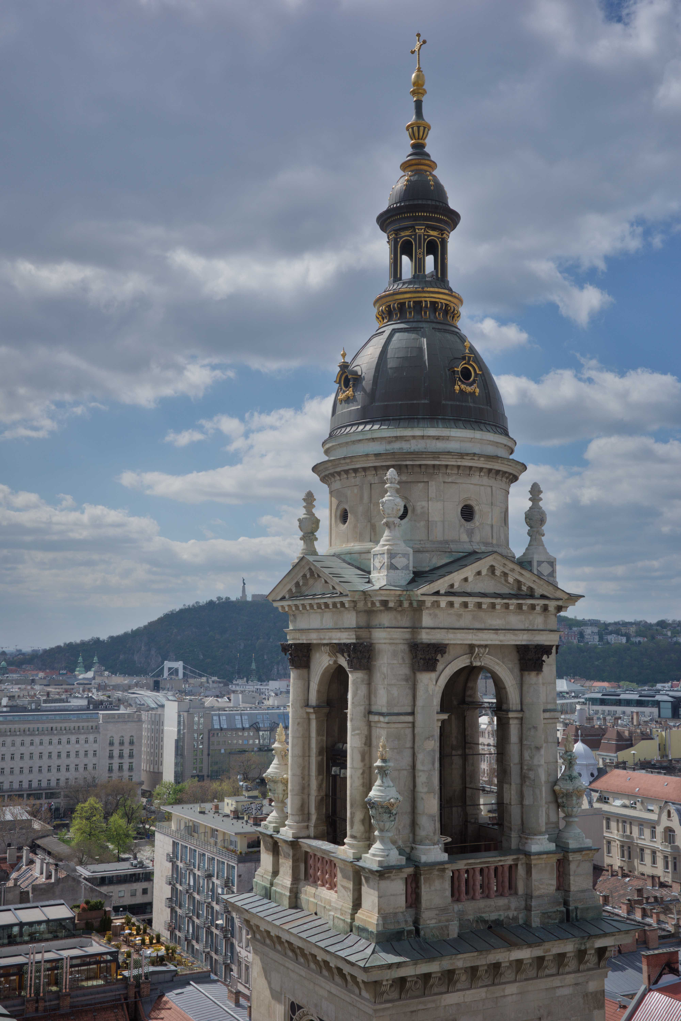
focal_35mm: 40
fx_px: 1135
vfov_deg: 48.5
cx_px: 340
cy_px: 510
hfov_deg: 33.4
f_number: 6.3
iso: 100
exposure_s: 1/640
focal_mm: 26
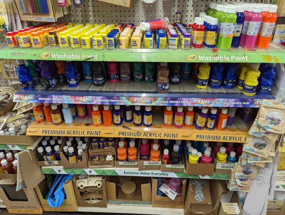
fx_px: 198
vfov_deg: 56.9
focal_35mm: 24
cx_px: 142
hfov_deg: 71.5
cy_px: 108
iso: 436
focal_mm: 6.81
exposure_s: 1/120
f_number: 1.85
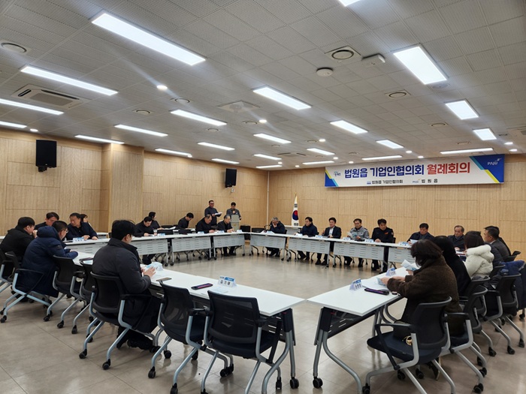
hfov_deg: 73.9
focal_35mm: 23
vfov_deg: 58.9
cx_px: 263
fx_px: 349
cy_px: 197
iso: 100
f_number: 1.8
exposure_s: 1/180
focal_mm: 5.4
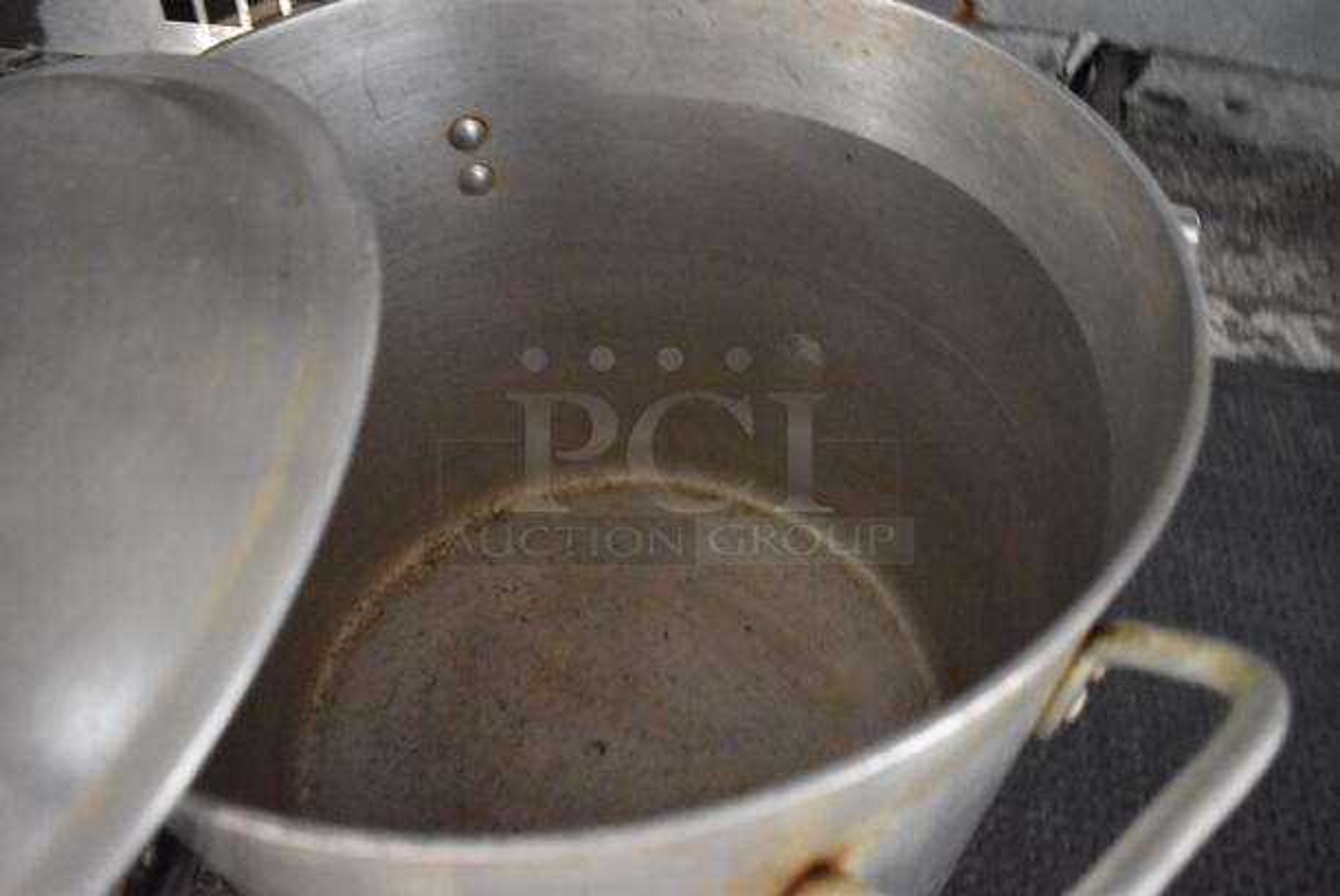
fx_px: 1006
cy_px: 448
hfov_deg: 67.3
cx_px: 670
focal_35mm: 27
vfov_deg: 48.0
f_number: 3.5
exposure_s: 1/40
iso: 12800
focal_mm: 18
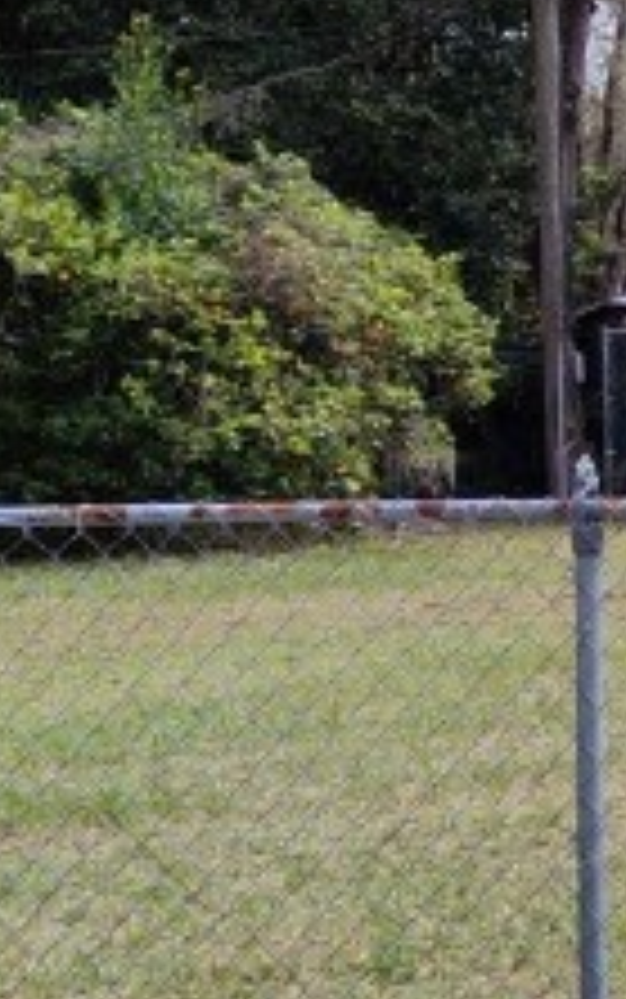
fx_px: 3599
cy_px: 450
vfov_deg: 15.8
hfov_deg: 8.4
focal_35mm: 132
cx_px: 1860
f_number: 1.79
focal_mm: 4.71
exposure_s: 1/2239
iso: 112
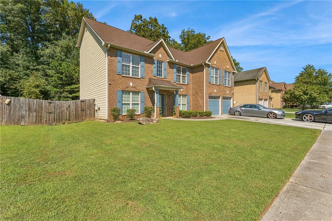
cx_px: 166
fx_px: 143
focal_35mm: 16
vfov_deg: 75.4
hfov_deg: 98.6
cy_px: 110
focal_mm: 15.5
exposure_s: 1/800
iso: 400
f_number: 9
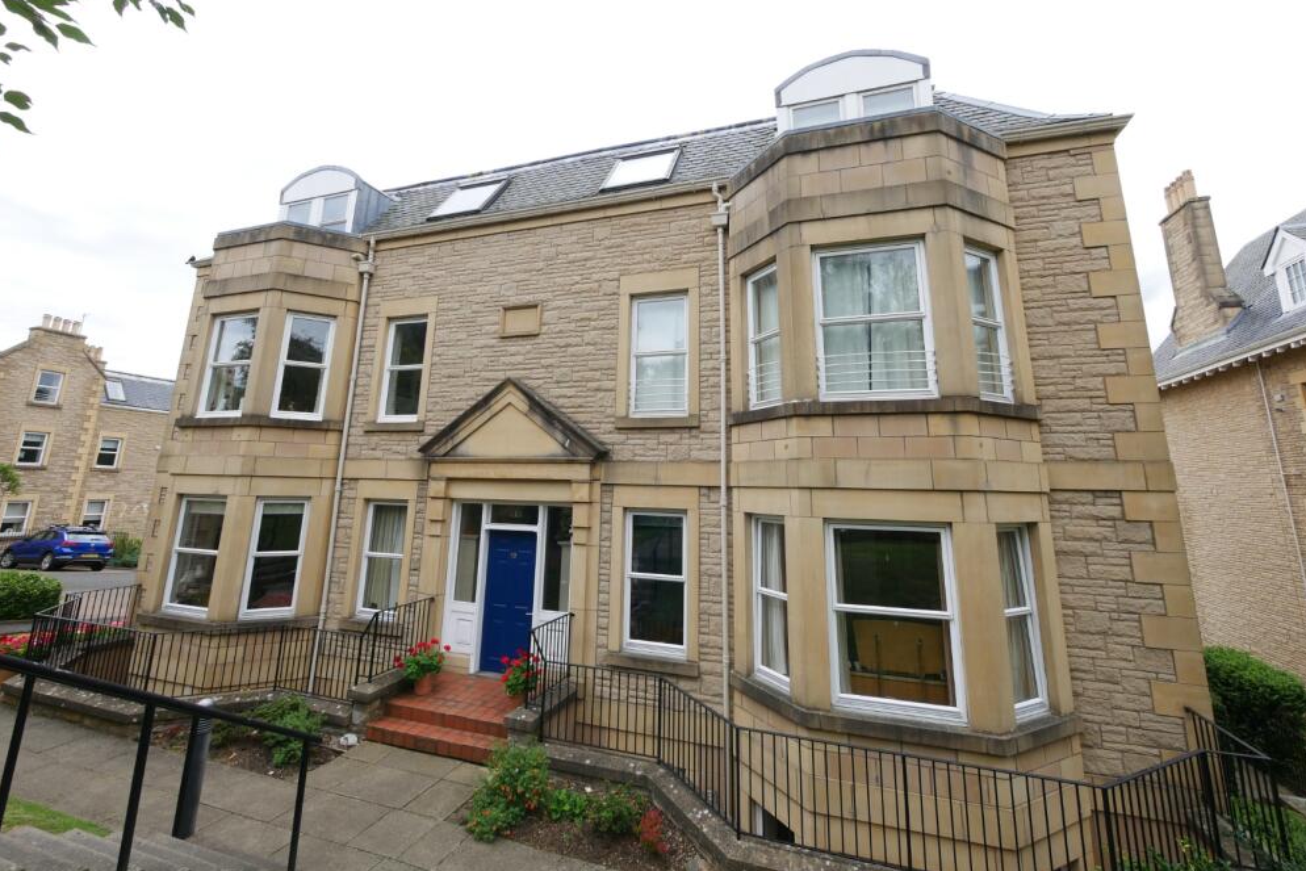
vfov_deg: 76.8
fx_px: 544
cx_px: 641
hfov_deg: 100.4
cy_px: 370
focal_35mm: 15
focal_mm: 7
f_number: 5.6
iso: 200
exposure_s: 1/200
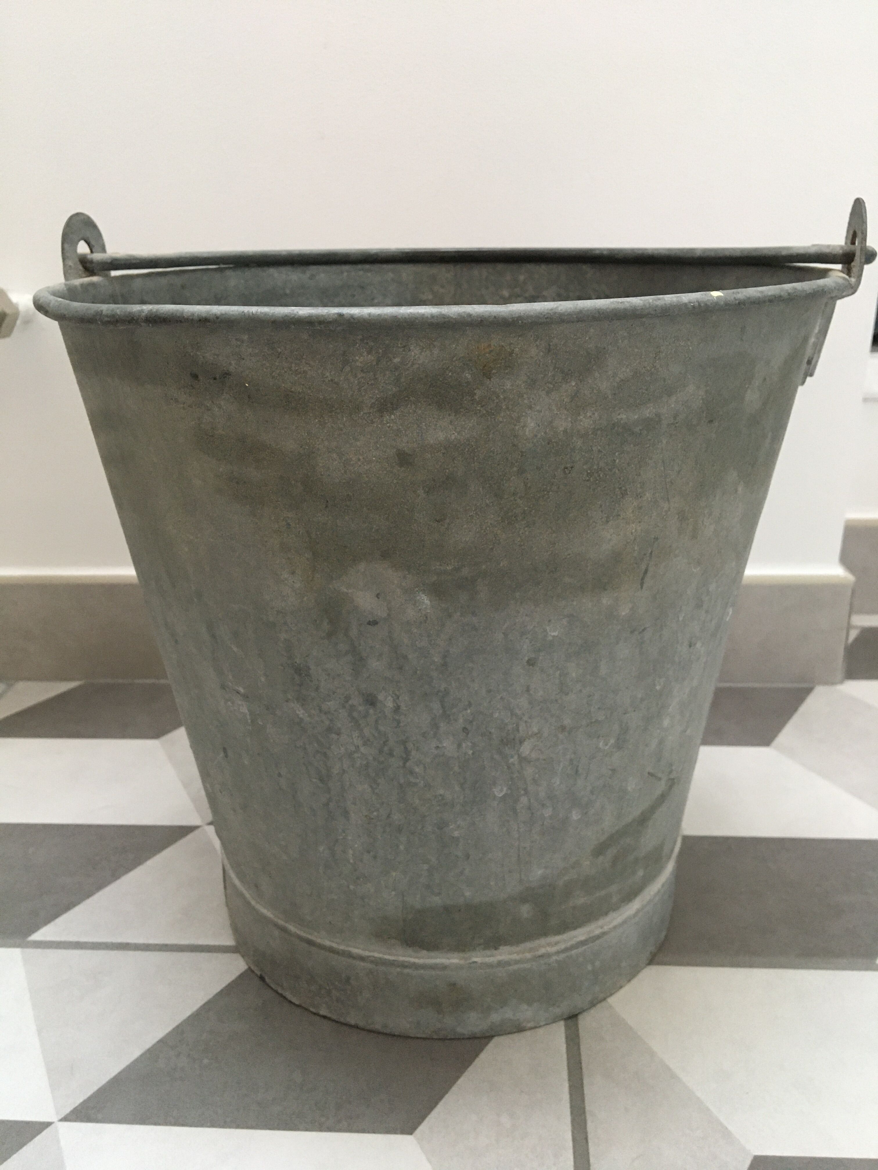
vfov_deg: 61.7
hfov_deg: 48.2
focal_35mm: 29
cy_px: 585
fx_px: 981
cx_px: 439
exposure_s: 1/33
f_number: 2.2
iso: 200
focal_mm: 4.15
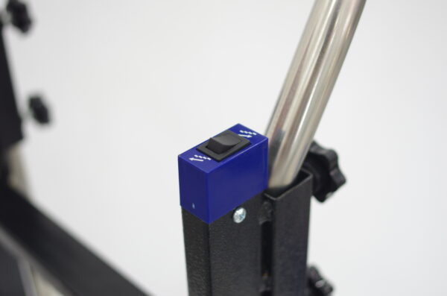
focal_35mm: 52
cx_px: 224
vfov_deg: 25.9
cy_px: 148
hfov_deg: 38.3
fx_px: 644
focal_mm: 35
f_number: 3.2
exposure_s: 1/30
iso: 400
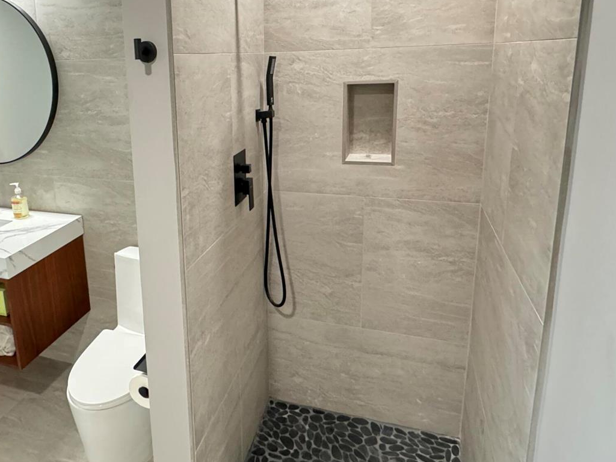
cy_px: 167
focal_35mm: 28
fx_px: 498
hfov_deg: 61.9
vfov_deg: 49.2
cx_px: 206
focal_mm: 2.22
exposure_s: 1/60
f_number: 2.2
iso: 1000
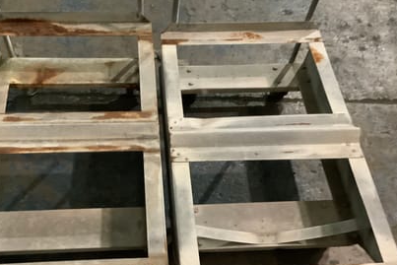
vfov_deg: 33.3
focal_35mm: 40
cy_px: 165
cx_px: 162
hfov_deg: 48.2
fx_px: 441
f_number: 2.4
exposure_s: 1/25
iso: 800
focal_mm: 3.3
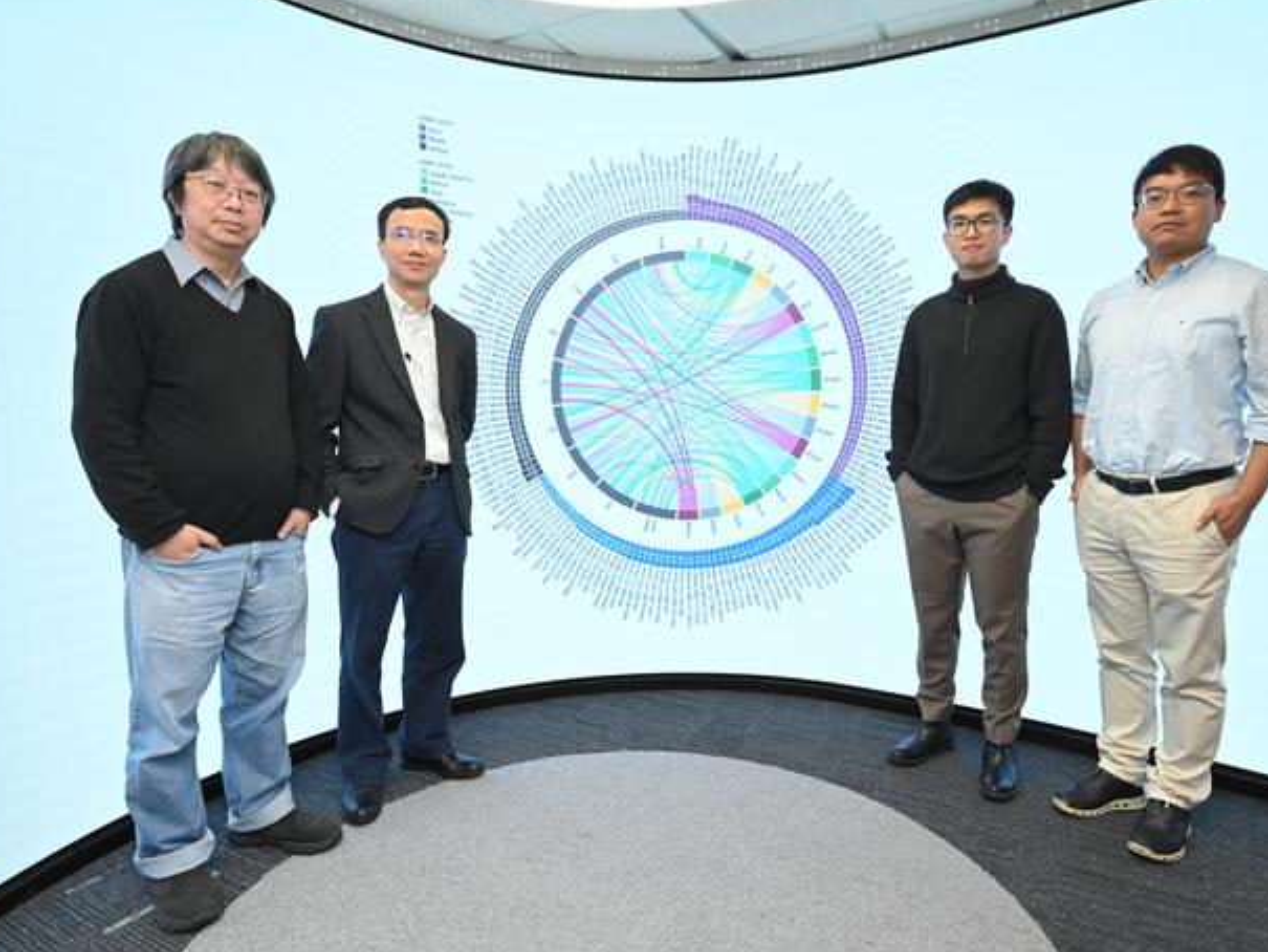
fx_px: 753
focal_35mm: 21
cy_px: 474
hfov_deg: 80.1
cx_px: 673
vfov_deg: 64.6
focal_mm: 18.5
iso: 4000
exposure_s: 1/200
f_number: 6.3
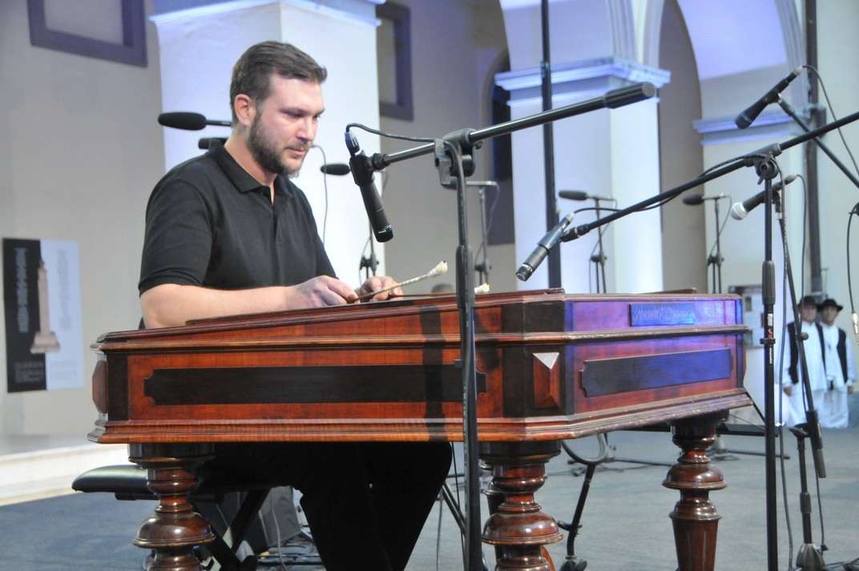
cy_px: 286
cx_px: 430
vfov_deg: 23.7
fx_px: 1358
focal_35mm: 57
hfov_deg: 35.1
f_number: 4.5
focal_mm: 38
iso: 1600
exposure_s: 1/60
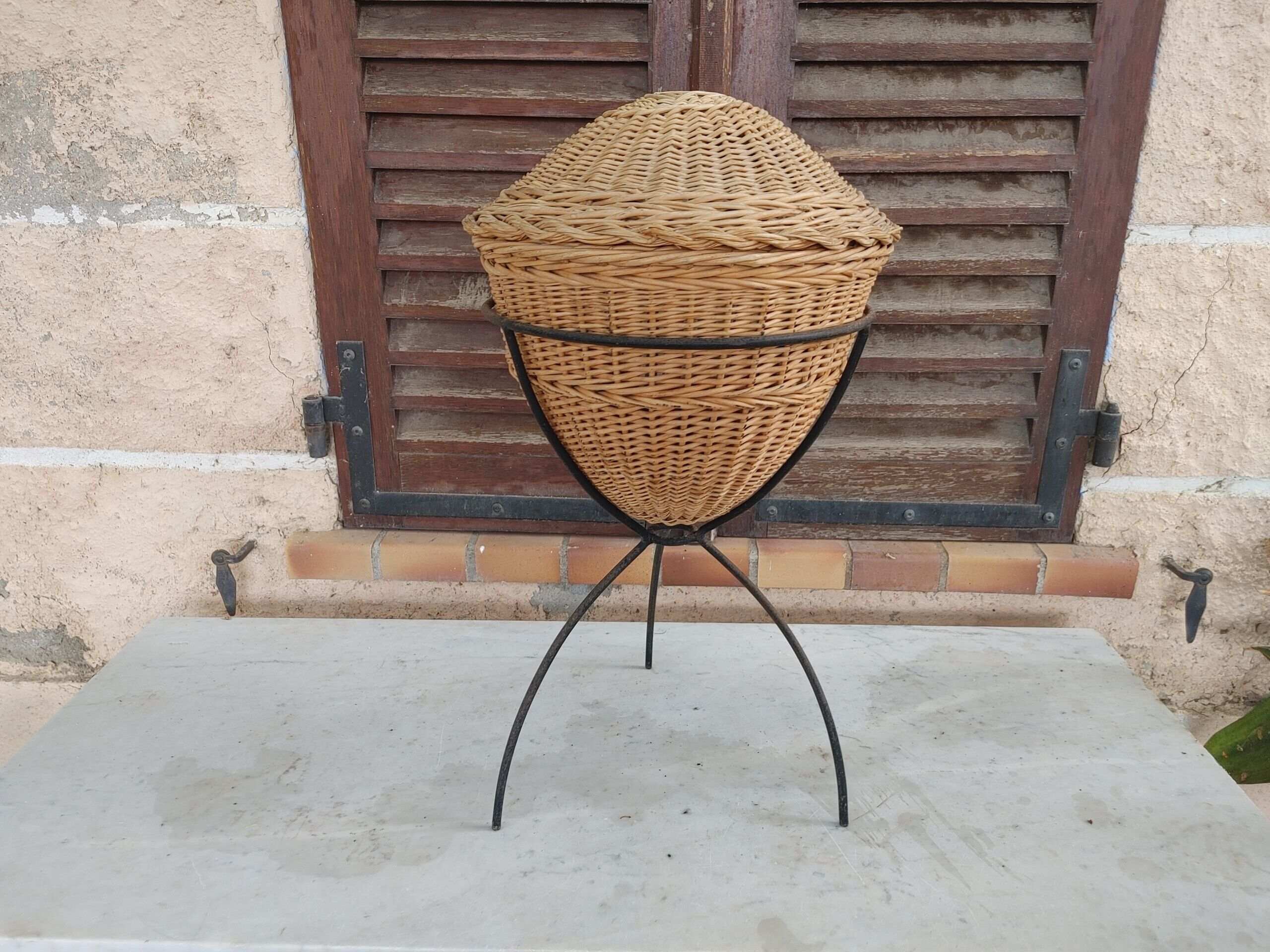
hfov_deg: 67.3
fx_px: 954
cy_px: 476
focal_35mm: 26
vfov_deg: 53.1
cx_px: 635
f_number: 1.8
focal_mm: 4.81
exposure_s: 1/100
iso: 50
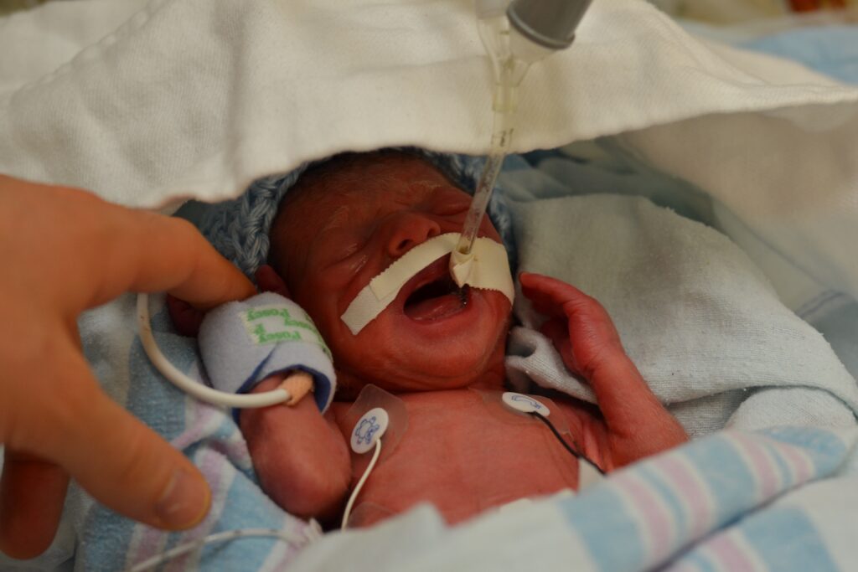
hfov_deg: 27.0
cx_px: 429
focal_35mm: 75
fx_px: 1788
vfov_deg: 18.2
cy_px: 286
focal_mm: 50
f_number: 4
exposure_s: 1/60
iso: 400
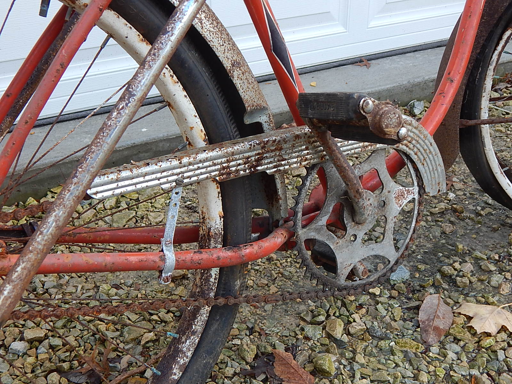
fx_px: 636
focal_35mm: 43
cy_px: 192
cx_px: 256
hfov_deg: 43.9
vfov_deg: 33.6
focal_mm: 7.7
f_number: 3.6
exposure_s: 1/100
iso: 125
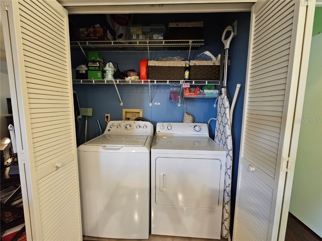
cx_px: 161
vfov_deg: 89.9
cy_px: 120
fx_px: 121
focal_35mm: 13
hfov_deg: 106.2
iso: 400
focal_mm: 2.2
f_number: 2.2
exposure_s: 1/30
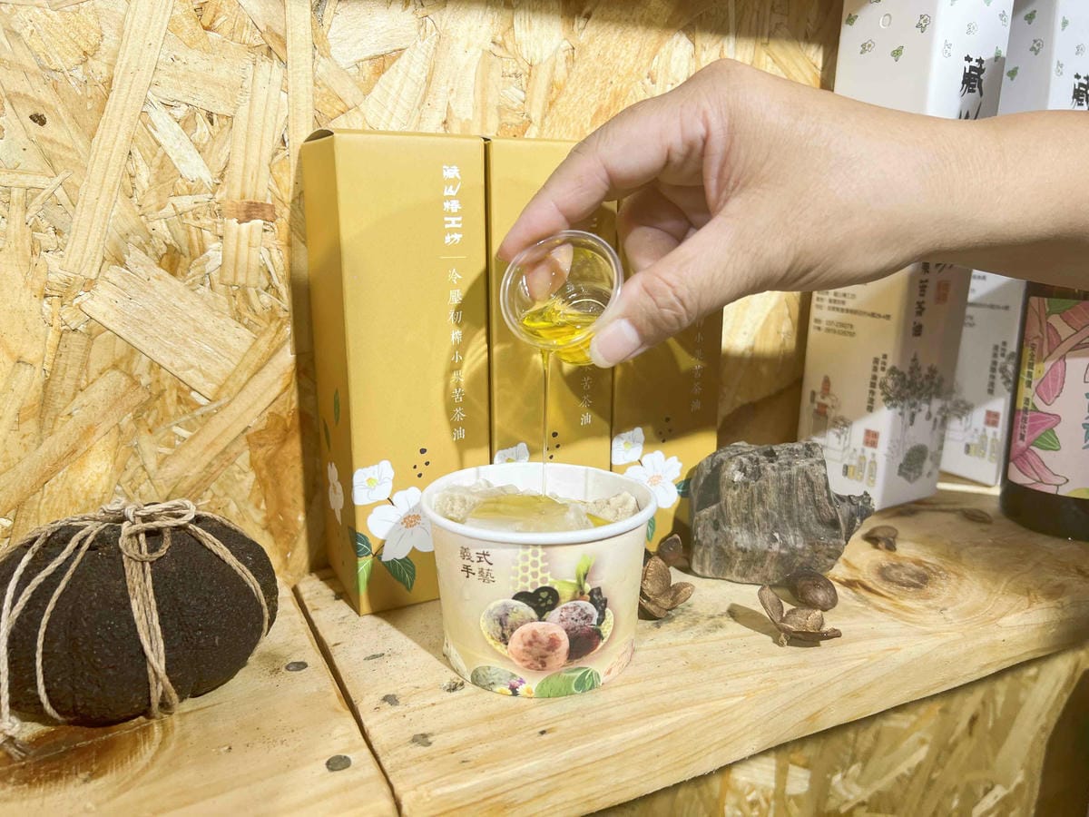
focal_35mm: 26
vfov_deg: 53.1
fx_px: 818
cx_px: 544
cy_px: 408
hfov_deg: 67.3
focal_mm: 5.7
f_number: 1.5
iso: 50
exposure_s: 1/326
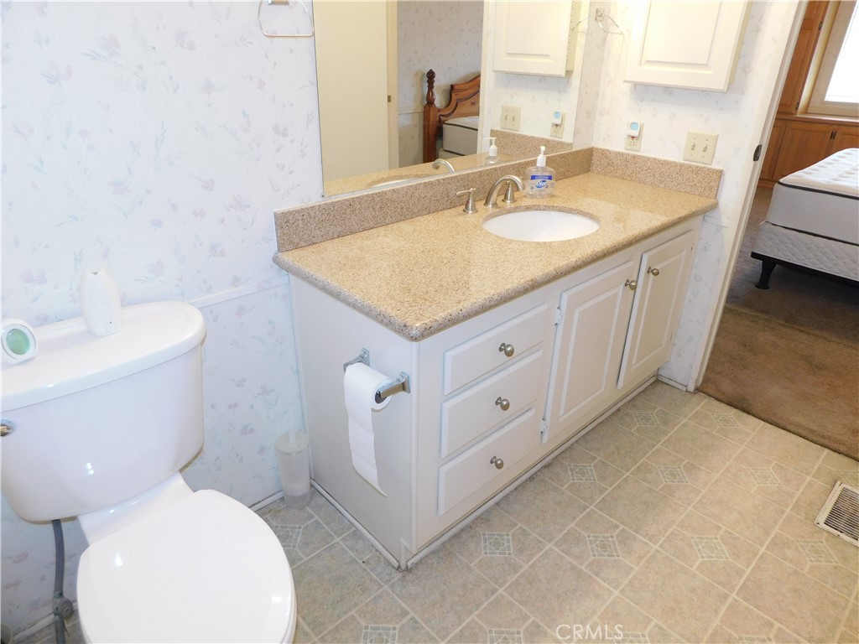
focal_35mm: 23
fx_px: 571
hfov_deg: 73.9
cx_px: 430
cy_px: 322
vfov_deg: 58.9
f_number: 3
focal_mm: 4
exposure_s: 1/30
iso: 160
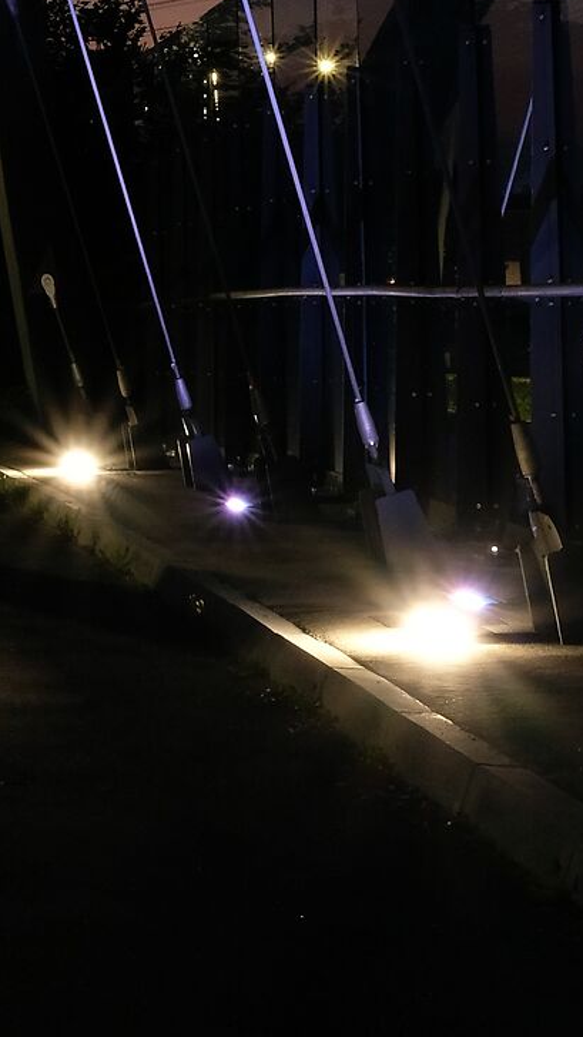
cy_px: -91
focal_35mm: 121
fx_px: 3325
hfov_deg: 9.7
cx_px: -275
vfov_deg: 17.2
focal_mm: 23.3
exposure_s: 30
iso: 800
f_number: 18
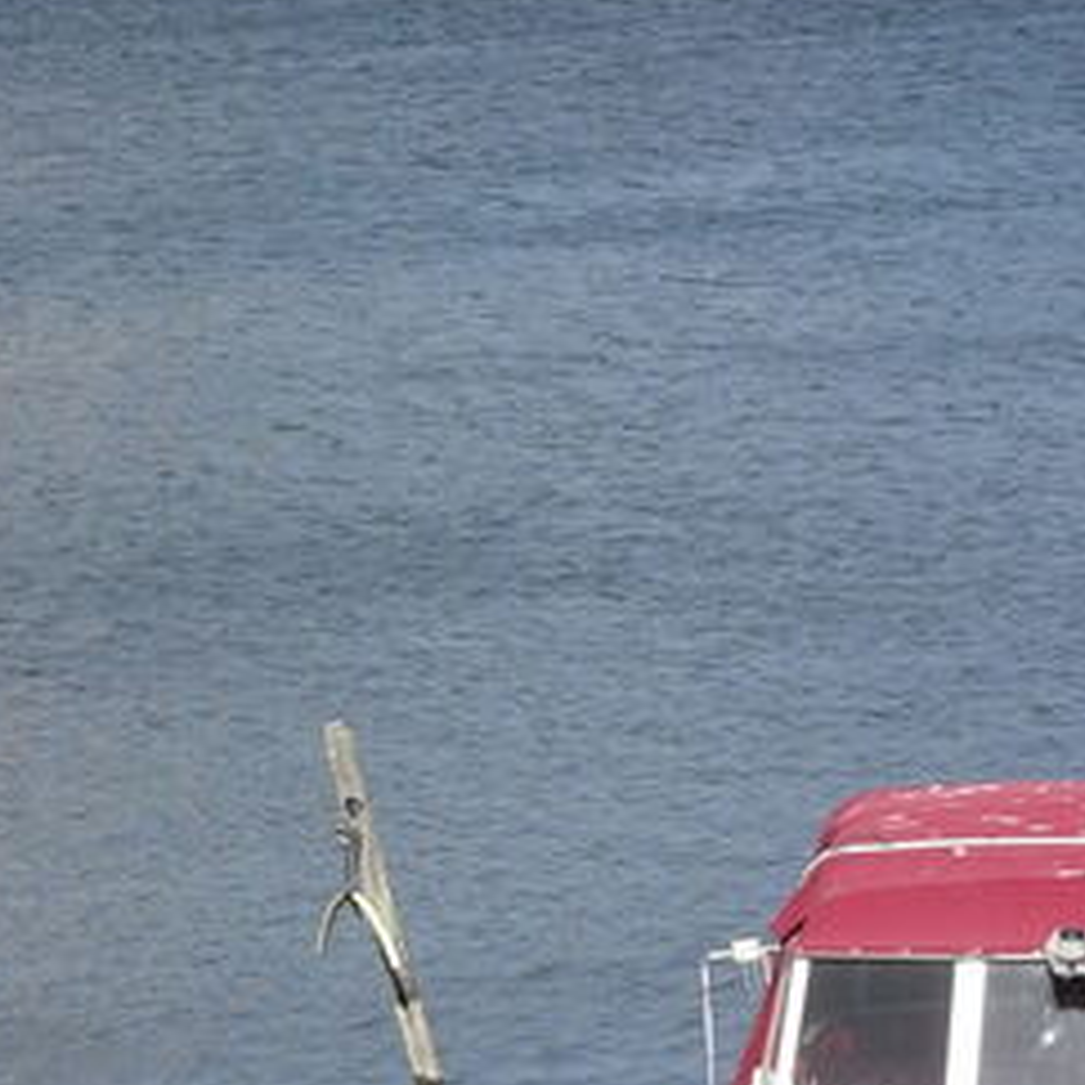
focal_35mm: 265
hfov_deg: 6.6
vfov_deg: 6.6
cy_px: 296
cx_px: -34
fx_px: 9397
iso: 80
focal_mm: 11.66
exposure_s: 1/640
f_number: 4.5
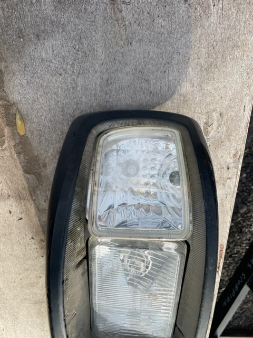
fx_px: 253
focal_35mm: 26
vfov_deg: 67.3
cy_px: 169
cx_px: 126
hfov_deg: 53.1
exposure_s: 1/1159
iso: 32
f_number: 1.6
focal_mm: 4.2
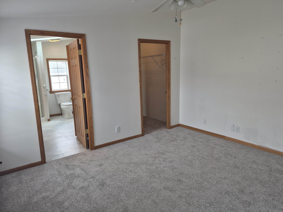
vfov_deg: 58.9
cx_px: 142
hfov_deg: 73.9
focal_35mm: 23
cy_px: 106
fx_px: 188
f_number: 1.8
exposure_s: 1/120
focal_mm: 5.4
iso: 80
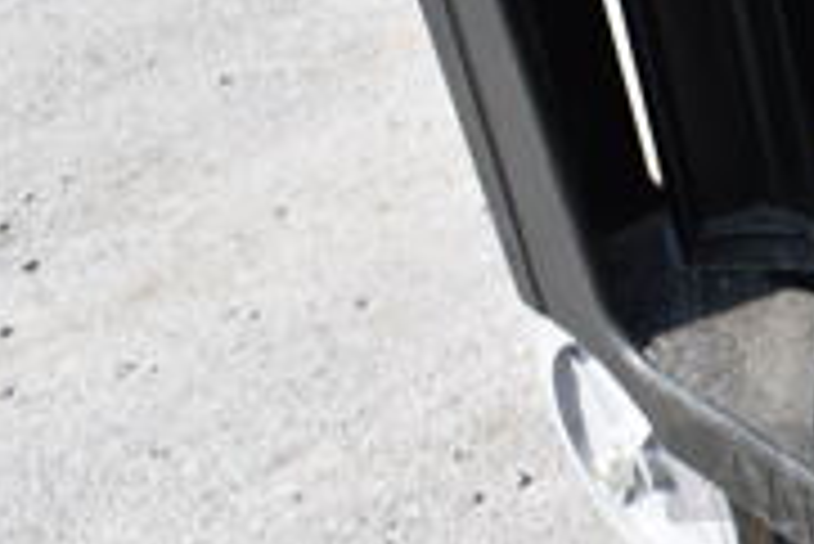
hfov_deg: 19.8
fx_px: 2059
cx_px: 1169
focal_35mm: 91
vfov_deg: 15.1
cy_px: 283
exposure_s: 1/125
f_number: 8
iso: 100
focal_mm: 18
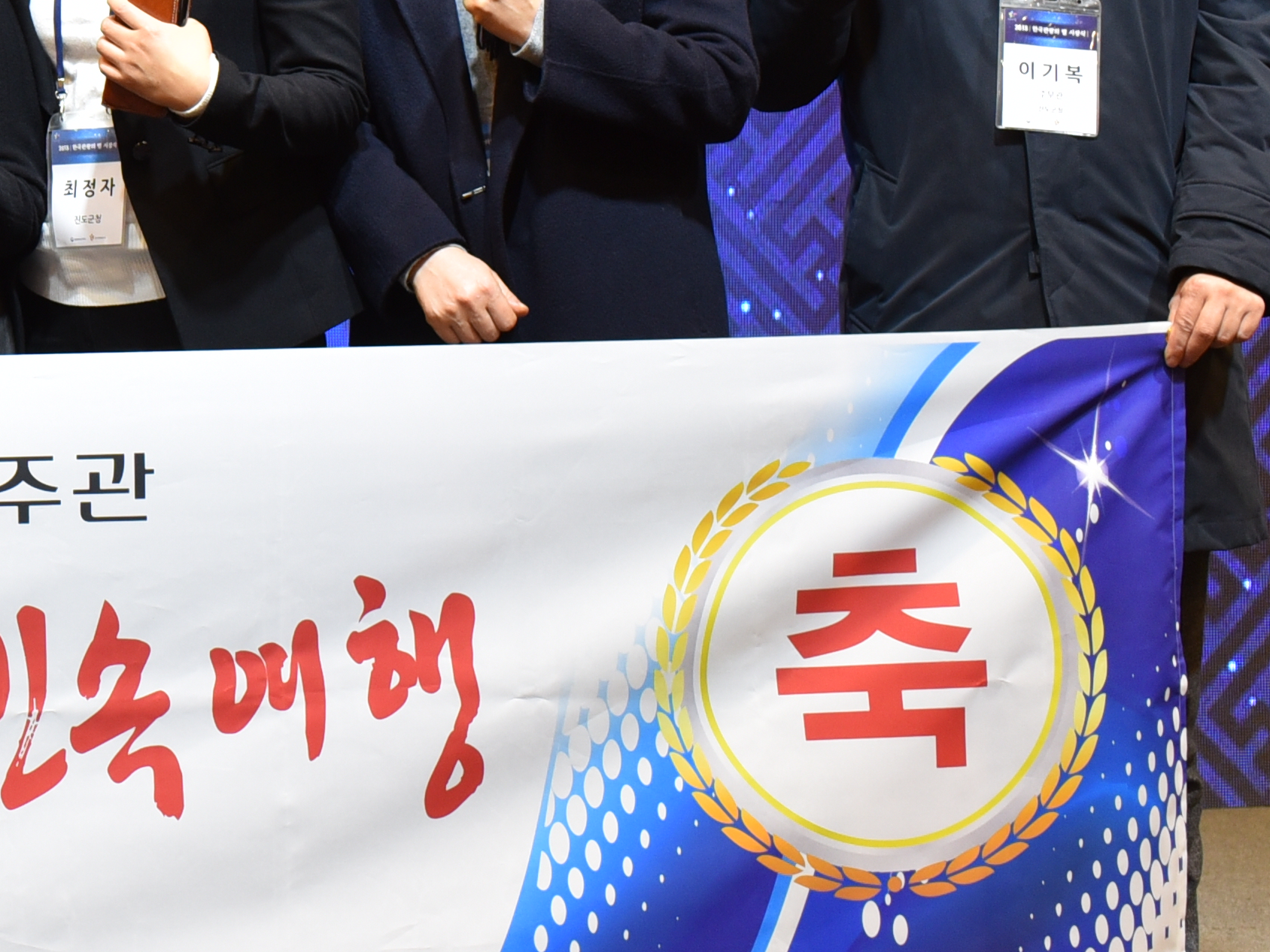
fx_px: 4403
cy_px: -168
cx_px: -692
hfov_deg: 15.1
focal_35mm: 120
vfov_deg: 12.1
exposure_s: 1/60
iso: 640
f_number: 4
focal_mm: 35
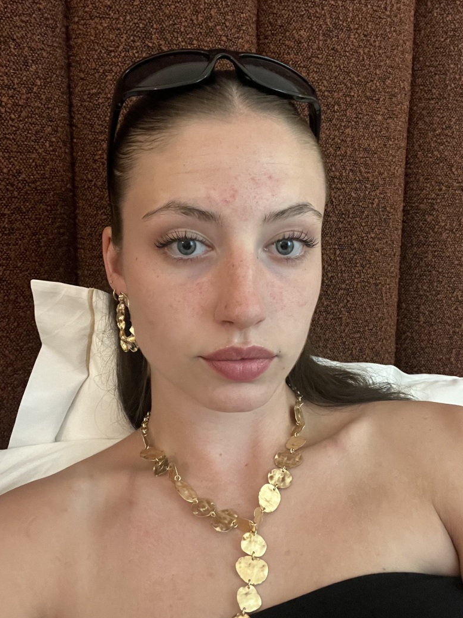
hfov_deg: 45.4
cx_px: 238
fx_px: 553
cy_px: 313
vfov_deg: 58.4
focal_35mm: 31
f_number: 2.2
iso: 500
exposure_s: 1/25
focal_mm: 2.71
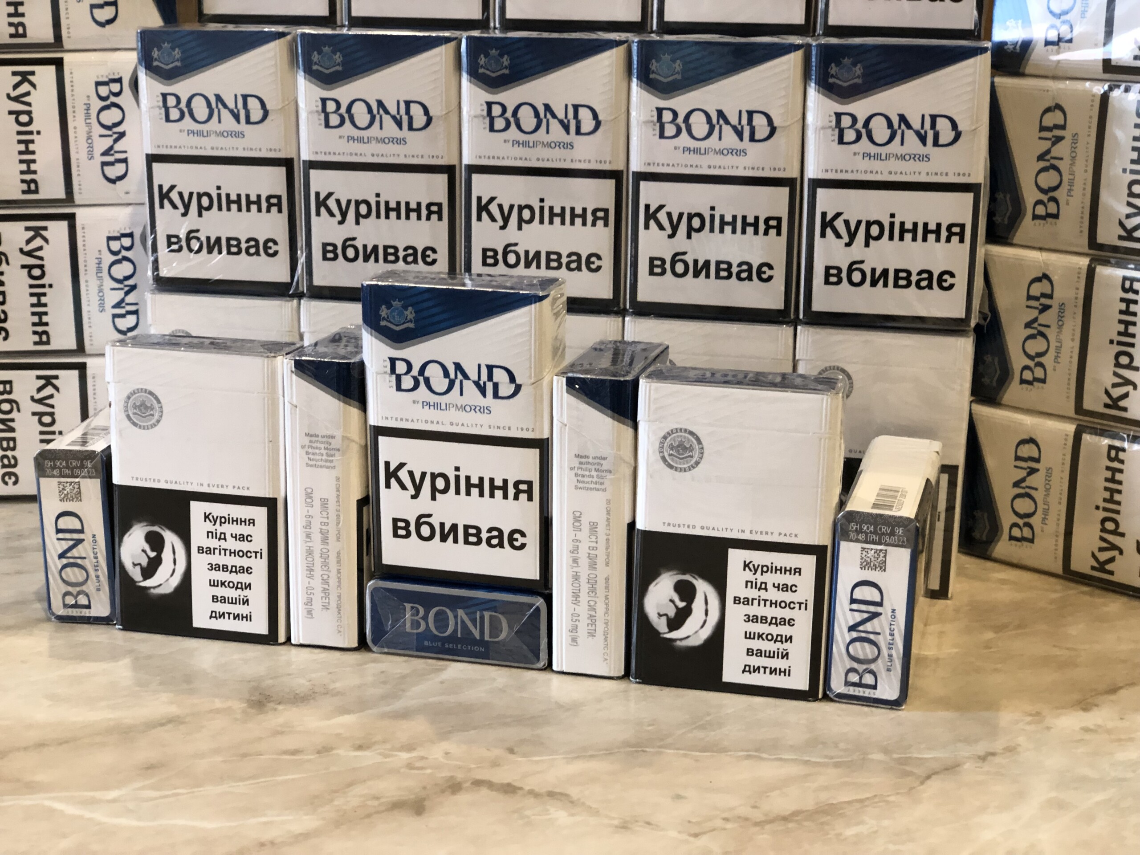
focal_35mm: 52
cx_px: 570
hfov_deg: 36.8
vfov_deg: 28.0
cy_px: 428
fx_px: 1713
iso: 125
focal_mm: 6
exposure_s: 1/30
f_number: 2.4
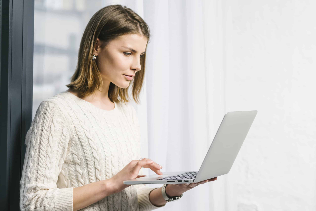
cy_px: 106
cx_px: 158
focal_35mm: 85
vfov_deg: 16.1
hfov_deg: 23.9
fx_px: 746
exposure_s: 1/60
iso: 100
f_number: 4
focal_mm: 85
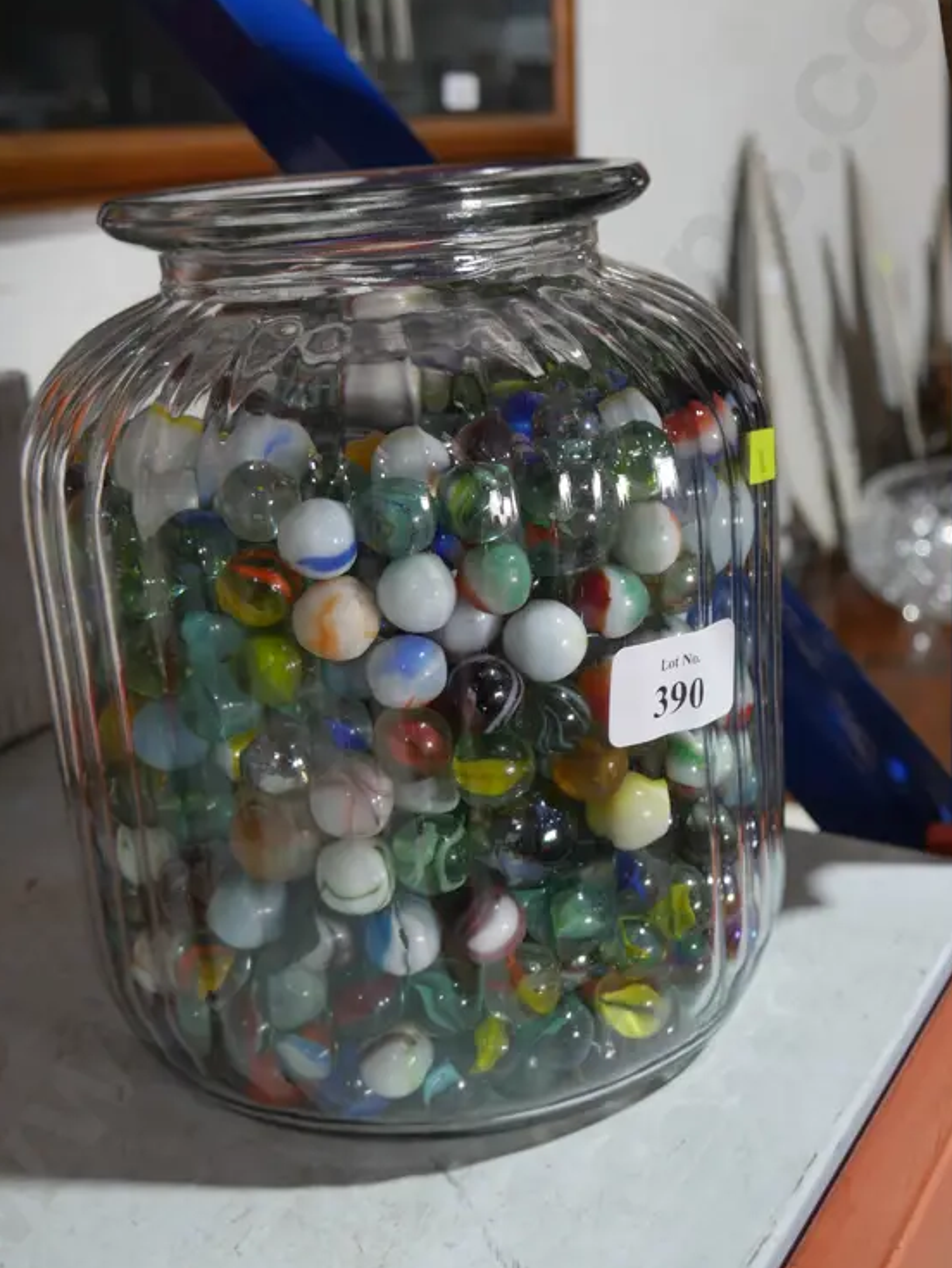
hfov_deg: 36.8
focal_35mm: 39
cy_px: 535
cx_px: 503
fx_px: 1429
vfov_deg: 47.7
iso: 250
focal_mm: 14
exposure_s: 1/60
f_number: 3.5
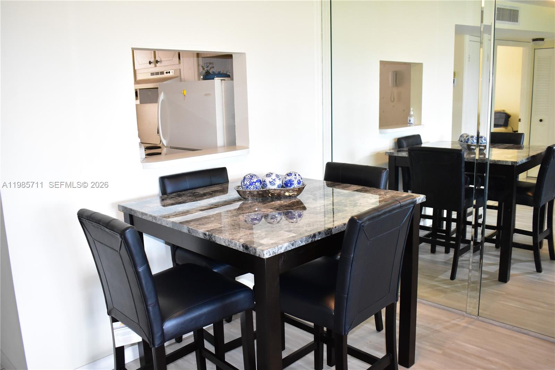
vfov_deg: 43.6
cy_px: 185
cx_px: 278
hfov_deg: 61.9
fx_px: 462
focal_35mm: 30
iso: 1800
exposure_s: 1/60
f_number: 5
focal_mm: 20
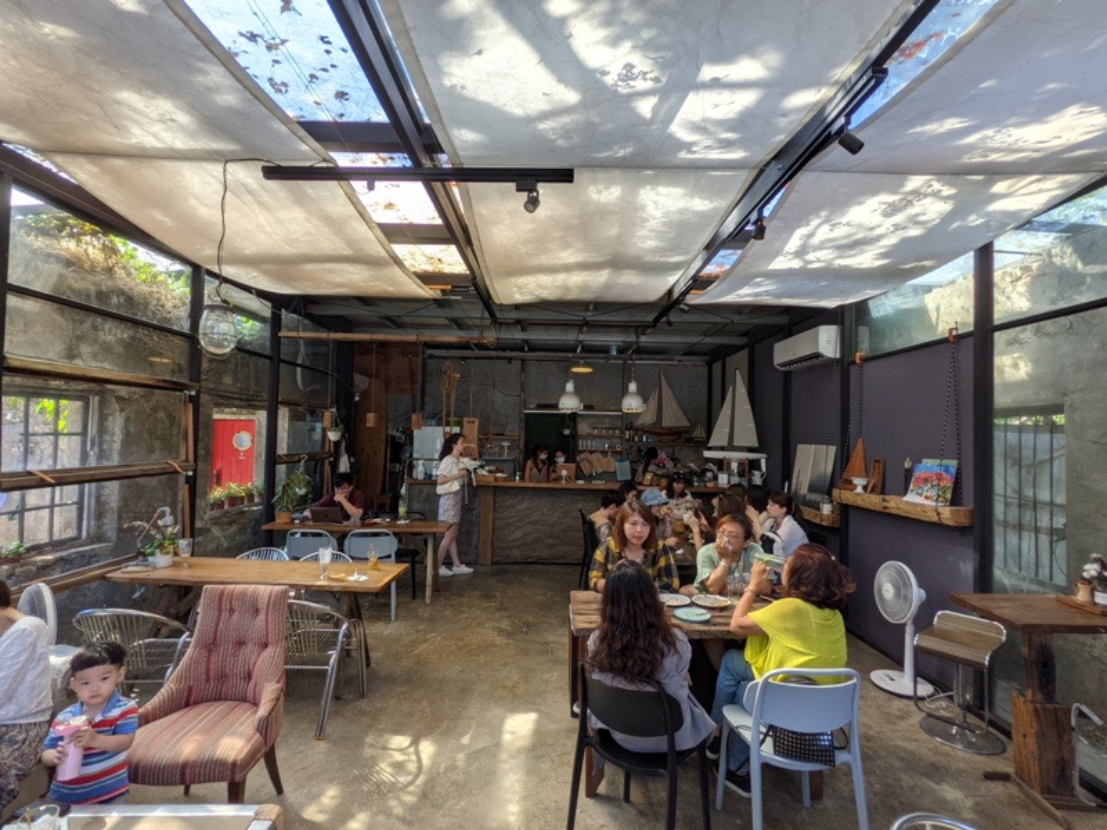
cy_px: 415
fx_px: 512
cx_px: 554
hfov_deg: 94.5
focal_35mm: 16
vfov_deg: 78.1
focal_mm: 2.22
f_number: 2.2
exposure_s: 1/225
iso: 42
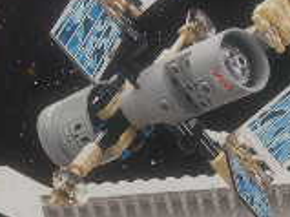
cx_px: 151
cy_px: 221
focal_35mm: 229
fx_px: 1917
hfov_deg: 8.7
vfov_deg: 6.5
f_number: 3.4
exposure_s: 1/60
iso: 100
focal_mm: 12.2
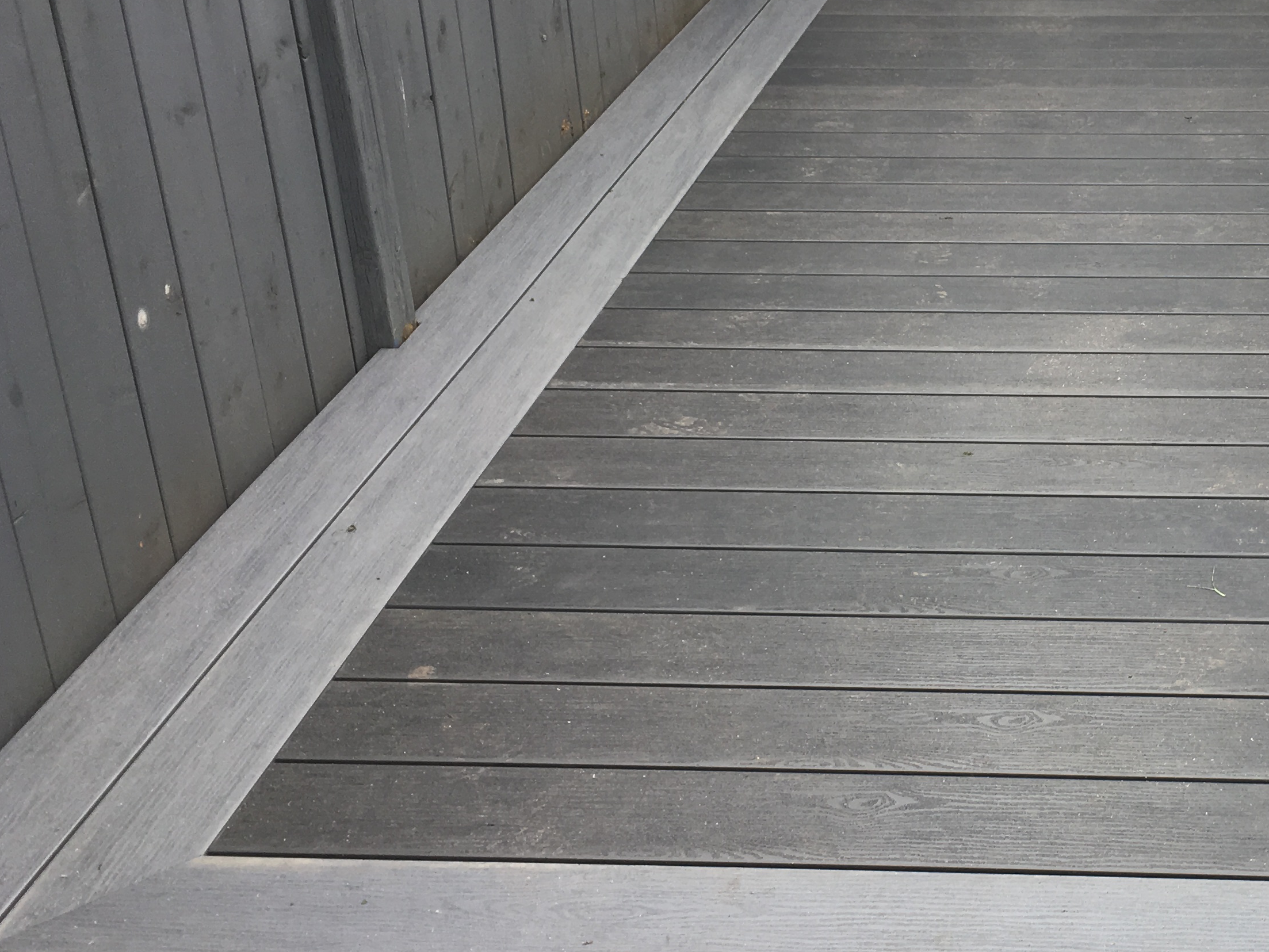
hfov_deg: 34.7
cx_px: 1075
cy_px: 392
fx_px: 1943
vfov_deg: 27.5
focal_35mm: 53
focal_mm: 4.15
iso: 25
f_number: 2.2
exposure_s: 1/142
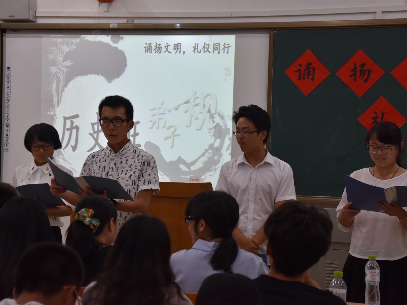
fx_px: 1117
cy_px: 153
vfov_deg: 15.6
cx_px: 200
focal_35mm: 95
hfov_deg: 20.6
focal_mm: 58
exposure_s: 1/80
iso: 800
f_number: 5
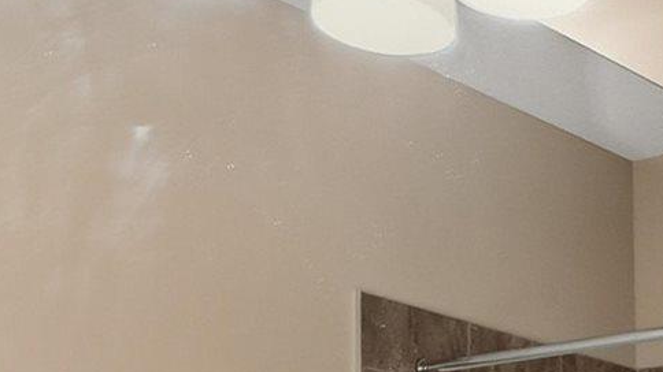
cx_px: 716
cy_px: 705
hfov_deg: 21.8
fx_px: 1635
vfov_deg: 11.8
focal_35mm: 93
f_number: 8
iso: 100
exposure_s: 1/15
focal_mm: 14
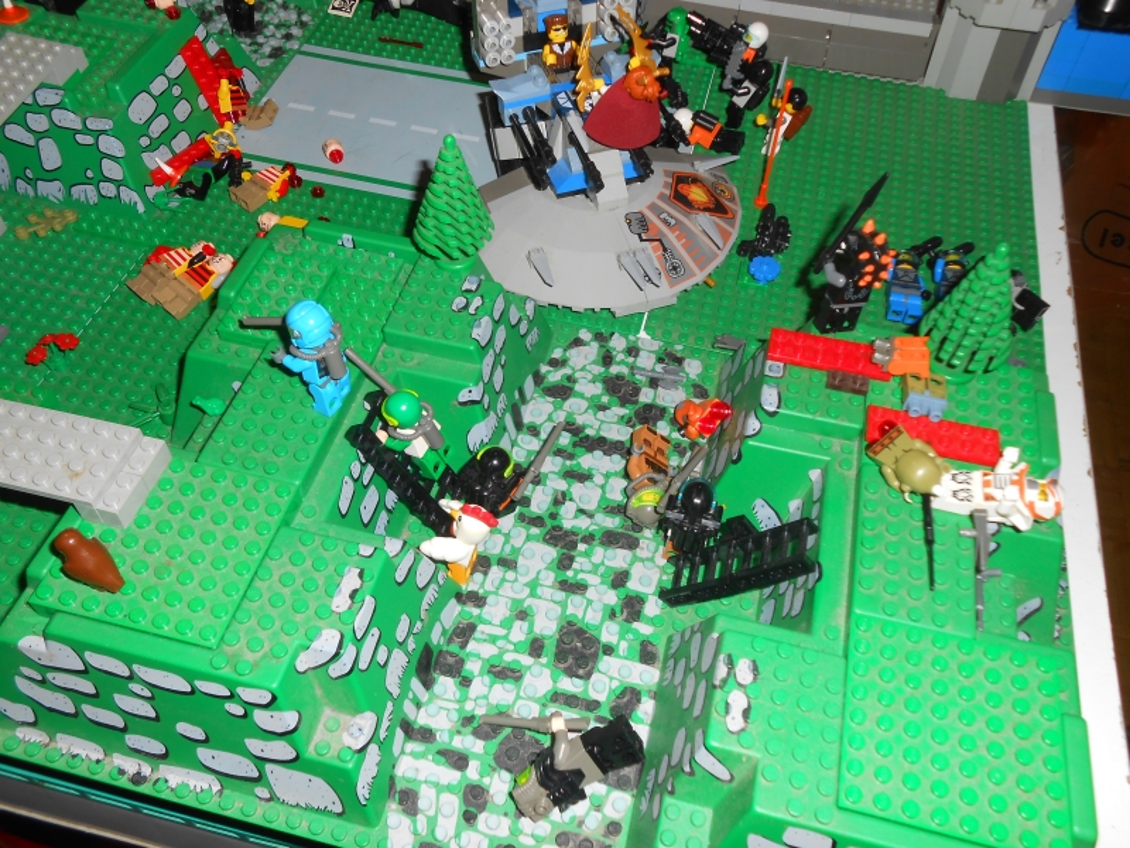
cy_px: 424
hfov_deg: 60.0
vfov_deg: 46.8
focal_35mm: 30
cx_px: 565
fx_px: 979
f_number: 3.8
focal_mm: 5.3
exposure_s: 1/25
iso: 80
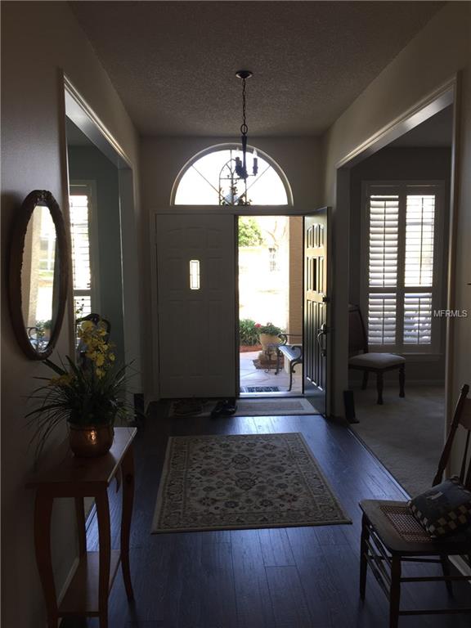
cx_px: 236
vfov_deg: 61.7
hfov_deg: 48.2
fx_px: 526
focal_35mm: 29
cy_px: 314
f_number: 2.2
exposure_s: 1/40
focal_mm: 4.15
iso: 32
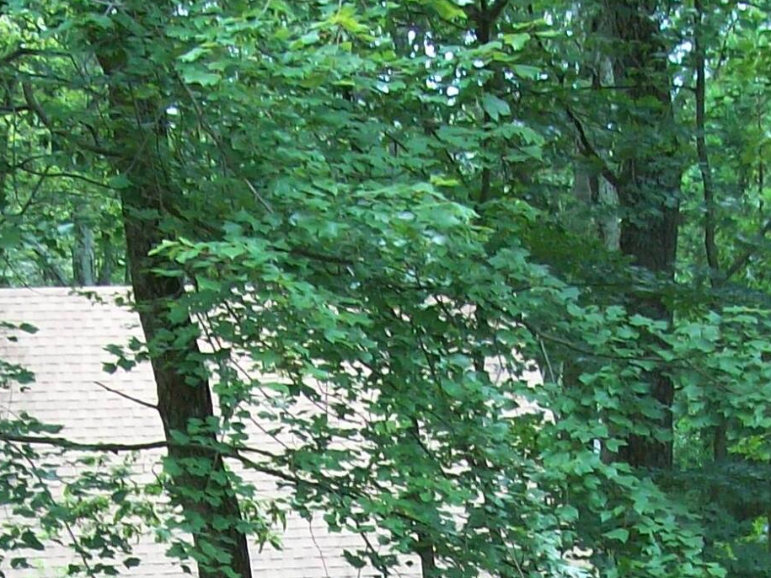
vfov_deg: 11.9
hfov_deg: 16.7
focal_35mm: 118
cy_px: 889
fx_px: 2628
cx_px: 339
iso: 80
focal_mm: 6
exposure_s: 1/84.8
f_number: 2.7
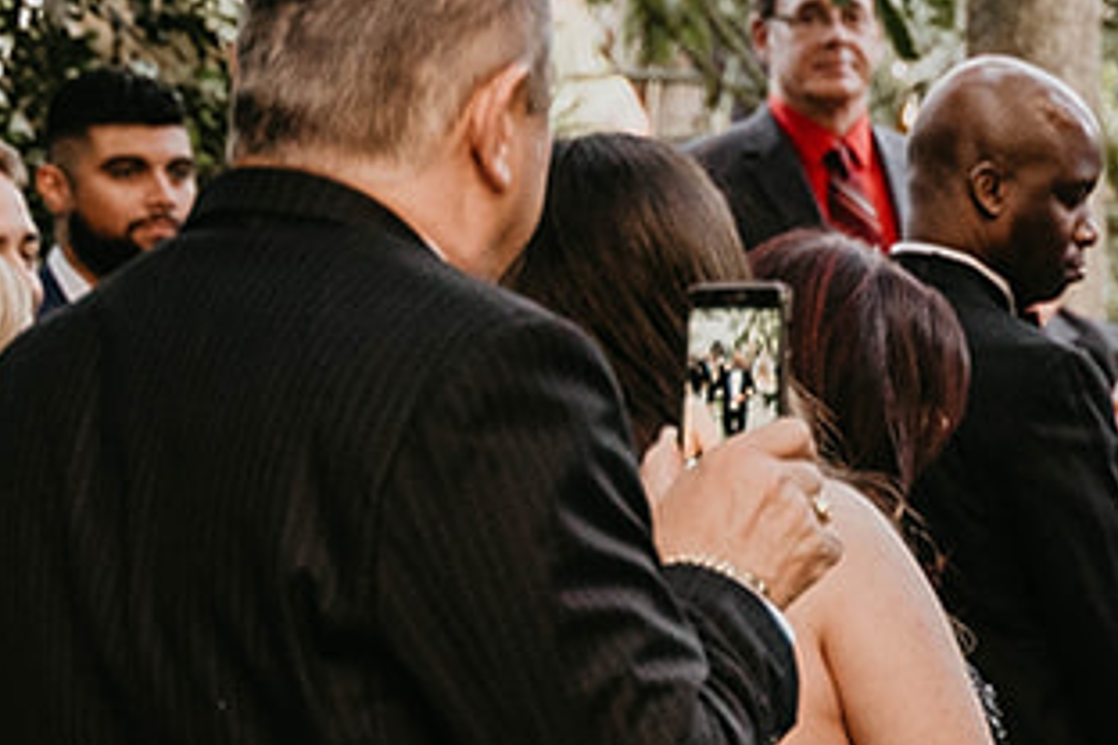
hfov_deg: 7.9
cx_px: 2136
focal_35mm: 251
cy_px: 758
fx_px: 7794
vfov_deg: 5.5
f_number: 2.8
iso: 1000
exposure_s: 1/125
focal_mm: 49
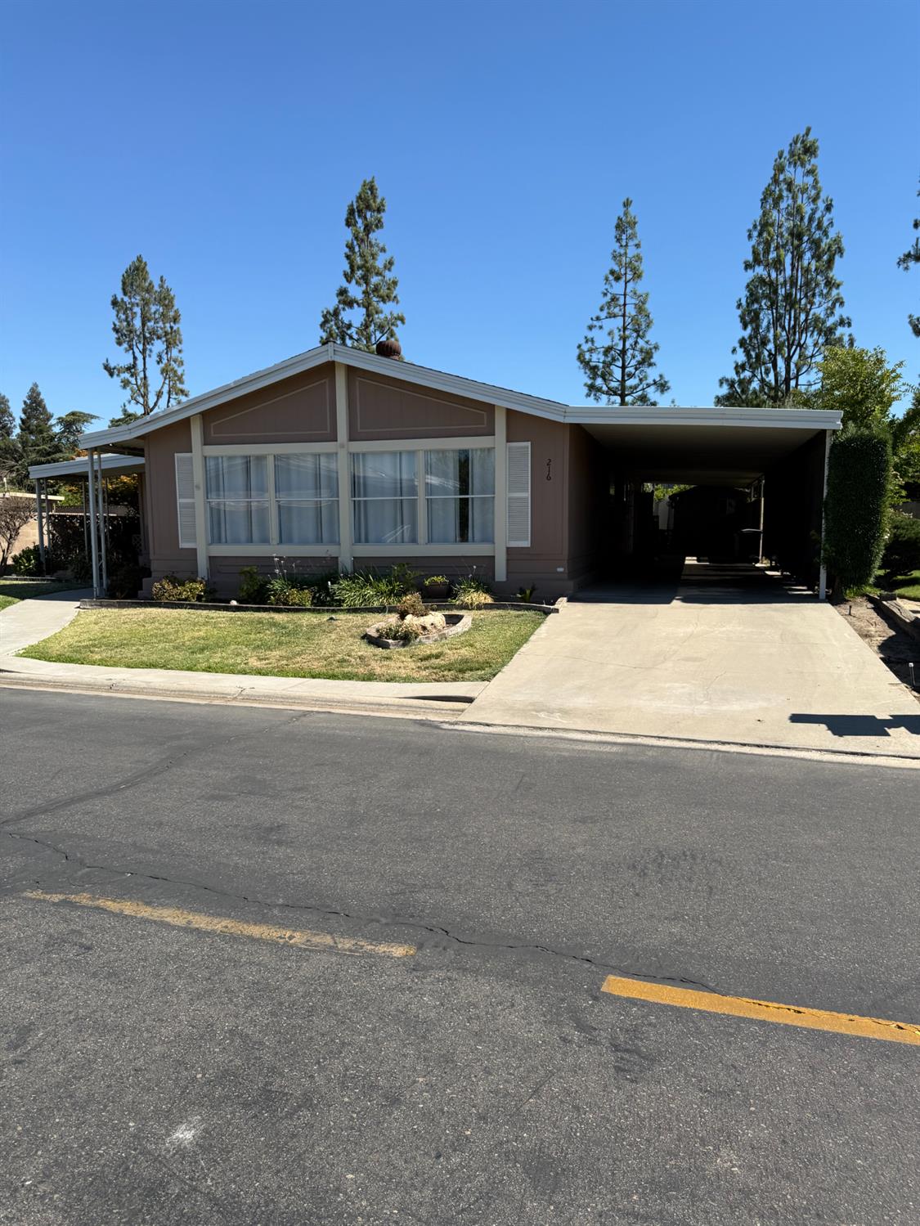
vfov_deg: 71.6
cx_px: 460
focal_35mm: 24
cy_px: 613
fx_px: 850
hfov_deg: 56.8
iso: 80
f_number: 1.78
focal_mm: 6.76
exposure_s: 1/3759
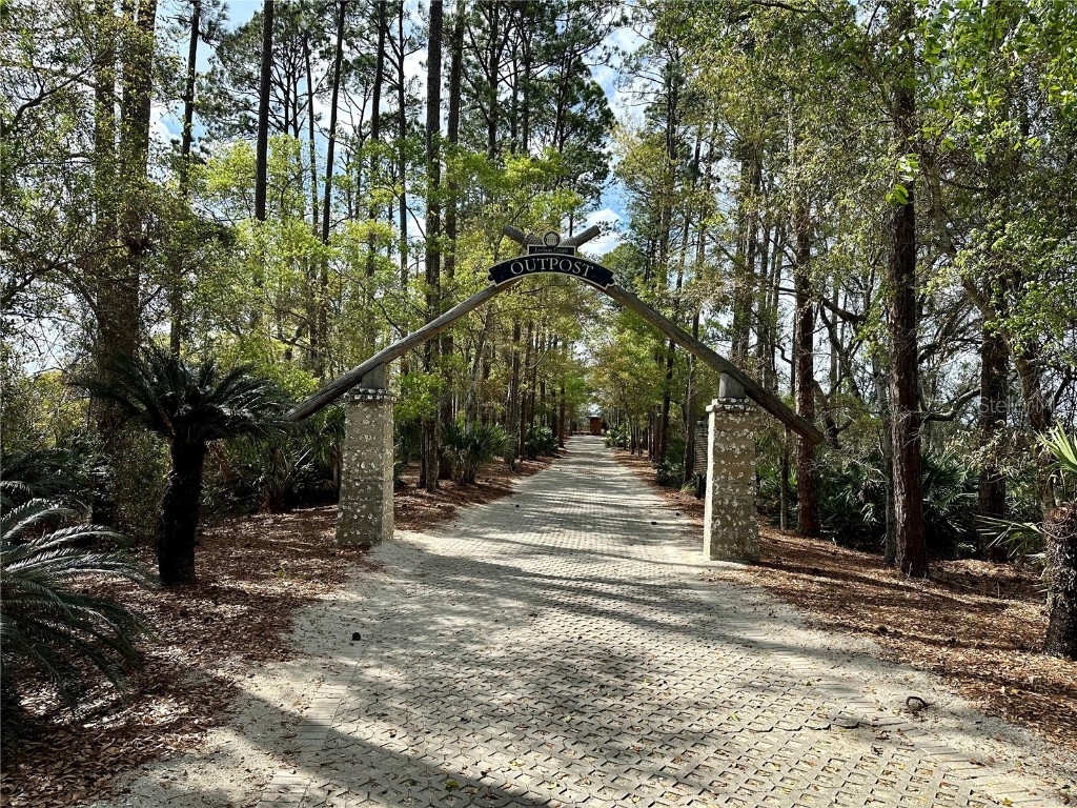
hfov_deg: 71.6
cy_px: 404
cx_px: 538
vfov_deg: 56.8
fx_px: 747
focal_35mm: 24
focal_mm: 6.86
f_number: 1.78
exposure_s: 1/1916
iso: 80
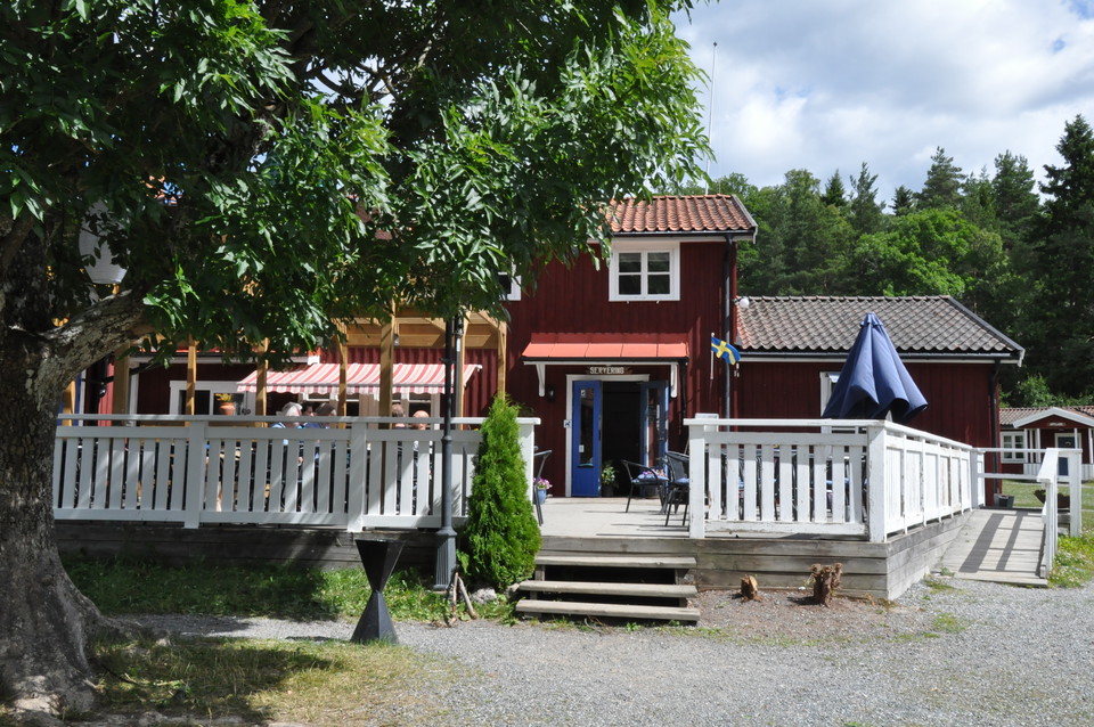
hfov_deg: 53.2
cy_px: 364
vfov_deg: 36.8
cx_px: 547
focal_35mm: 36
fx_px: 1093
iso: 1000
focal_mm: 24
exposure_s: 1/320
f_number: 18
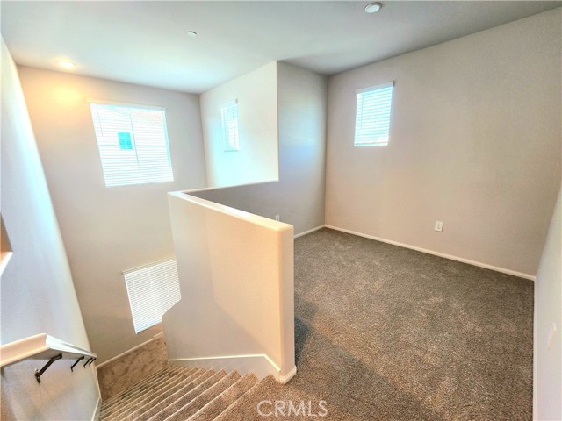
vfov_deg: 89.9
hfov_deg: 106.2
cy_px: 210
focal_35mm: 13
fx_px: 211
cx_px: 281
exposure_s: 1/60.2
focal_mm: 2.2
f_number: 2.2
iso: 125
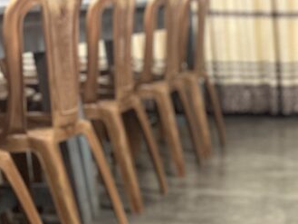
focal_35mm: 81
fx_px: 698
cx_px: 385
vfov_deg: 16.4
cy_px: 347
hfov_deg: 21.8
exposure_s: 1/33
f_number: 1.5
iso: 500
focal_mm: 5.7
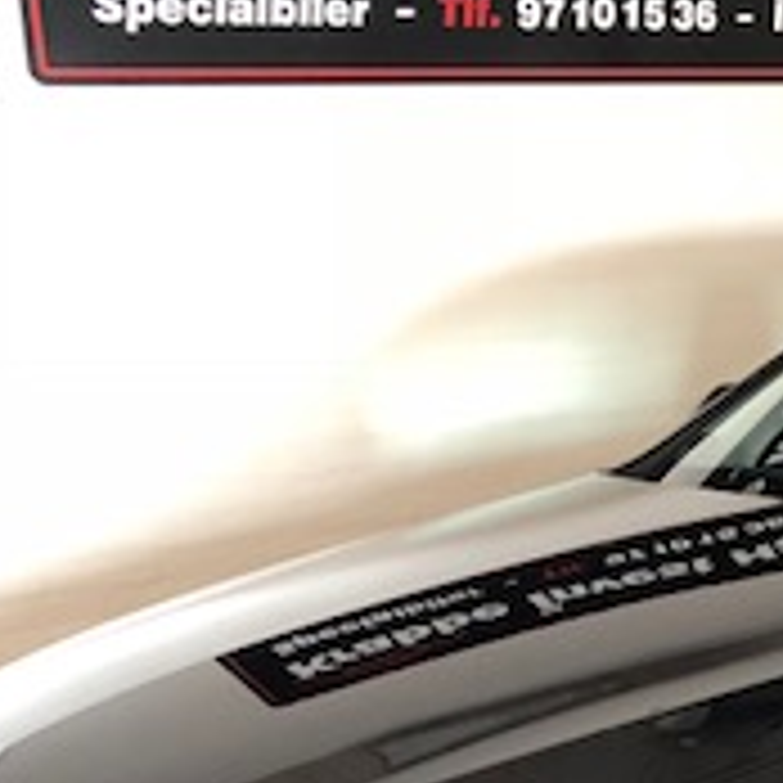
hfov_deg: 17.8
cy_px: 720
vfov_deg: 18.7
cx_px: 1040
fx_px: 2329
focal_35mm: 91
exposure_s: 1/17
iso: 64
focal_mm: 3.99
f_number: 1.8
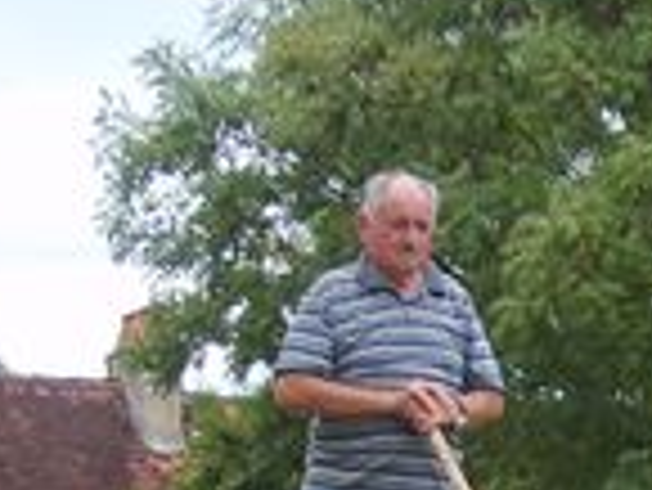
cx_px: 935
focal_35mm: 193
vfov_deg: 7.5
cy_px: 850
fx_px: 3638
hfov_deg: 10.0
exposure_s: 1/350
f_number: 2.8
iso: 50
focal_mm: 5.8
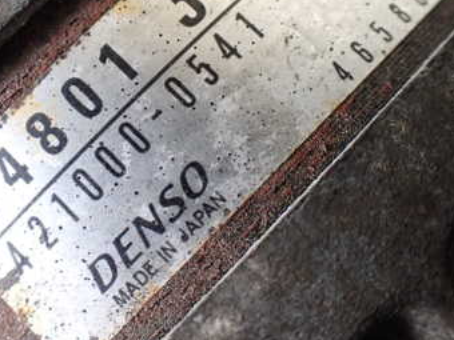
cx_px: 136
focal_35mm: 53
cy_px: 89
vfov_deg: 27.2
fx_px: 695
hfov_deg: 35.7
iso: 400
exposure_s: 1/125
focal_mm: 5.4
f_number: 2.3
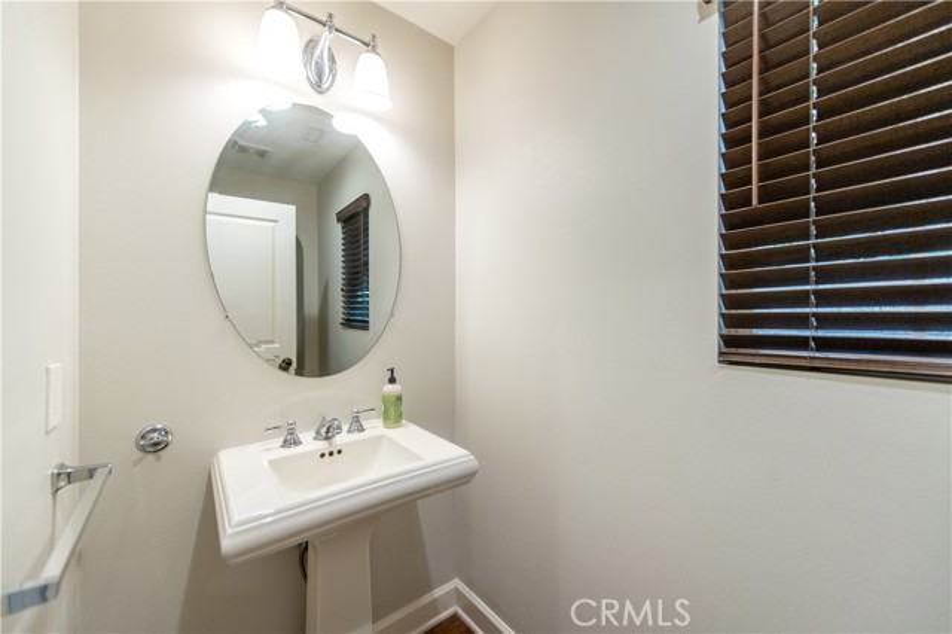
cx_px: 476
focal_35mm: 14
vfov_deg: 81.1
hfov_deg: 104.3
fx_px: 370
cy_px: 317
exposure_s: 1/250
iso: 400
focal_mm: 14
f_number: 2.8
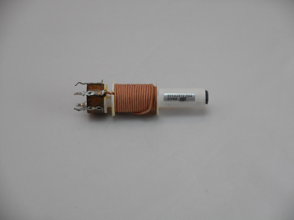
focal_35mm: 102
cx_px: 147
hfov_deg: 19.3
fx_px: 866
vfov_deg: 14.5
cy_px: 110
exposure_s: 1/60
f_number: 5.8
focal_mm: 18.2
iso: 400
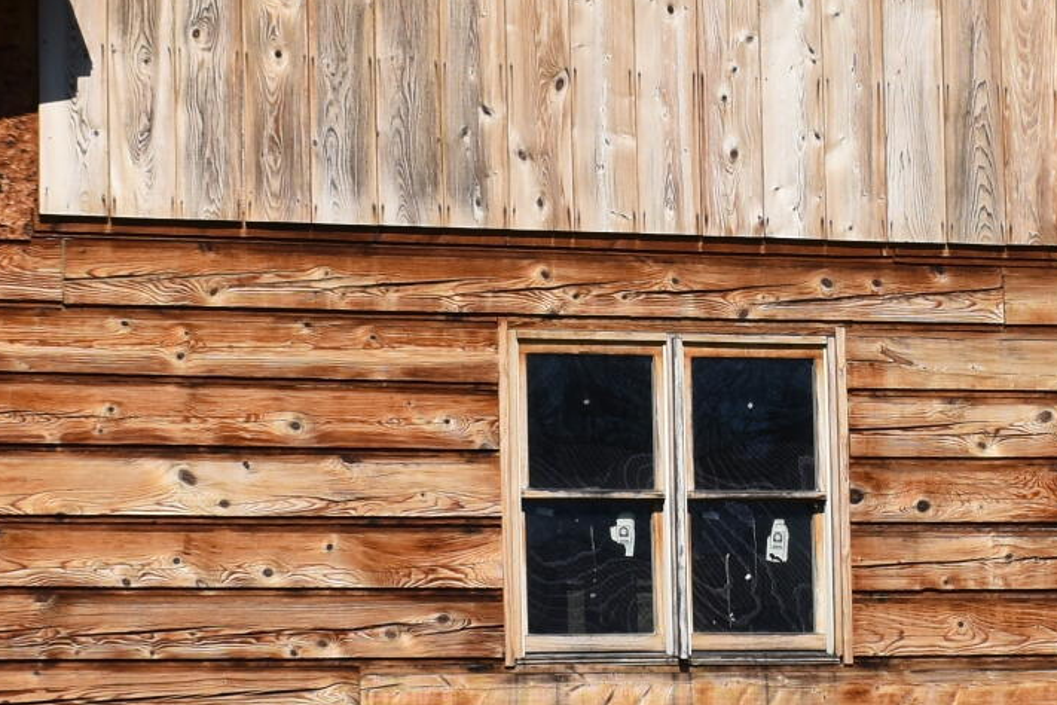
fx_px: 4463
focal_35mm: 152
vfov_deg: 9.0
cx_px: 858
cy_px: 541
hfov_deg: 13.4
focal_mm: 24
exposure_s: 1/320
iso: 100
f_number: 9
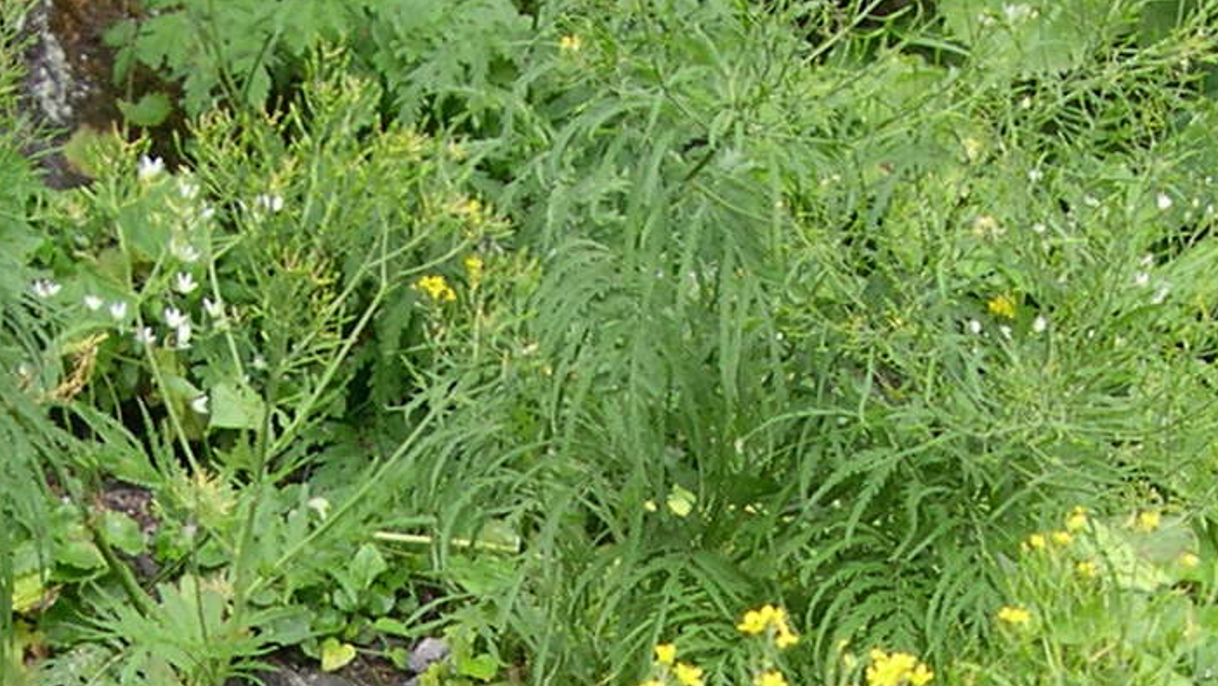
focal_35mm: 112
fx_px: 3617
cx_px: 383
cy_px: 819
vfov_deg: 10.6
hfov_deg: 19.0
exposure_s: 1/109
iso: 100
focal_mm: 8
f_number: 2.8
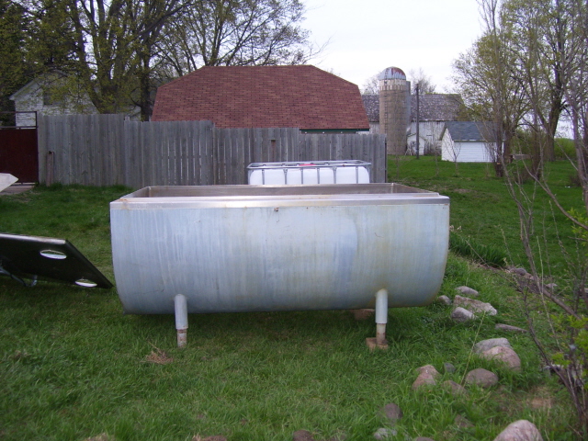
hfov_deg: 50.1
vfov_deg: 38.7
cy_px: 220
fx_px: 628
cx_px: 294
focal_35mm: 37
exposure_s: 1/60
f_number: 2.7
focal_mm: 6
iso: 125
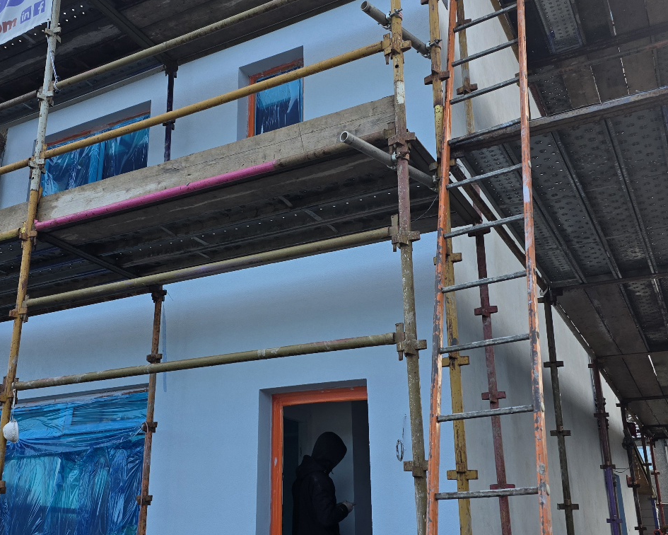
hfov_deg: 47.6
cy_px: 286
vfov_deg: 39.1
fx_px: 751
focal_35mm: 38
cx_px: 258
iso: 80
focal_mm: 6.3
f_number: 1.7
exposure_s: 1/2000
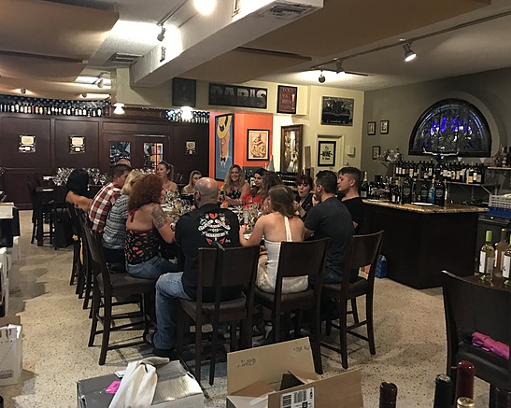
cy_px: 203
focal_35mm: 30
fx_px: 453
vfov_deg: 48.5
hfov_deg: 58.8
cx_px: 256
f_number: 1.8
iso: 100
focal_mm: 3.99
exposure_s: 1/6
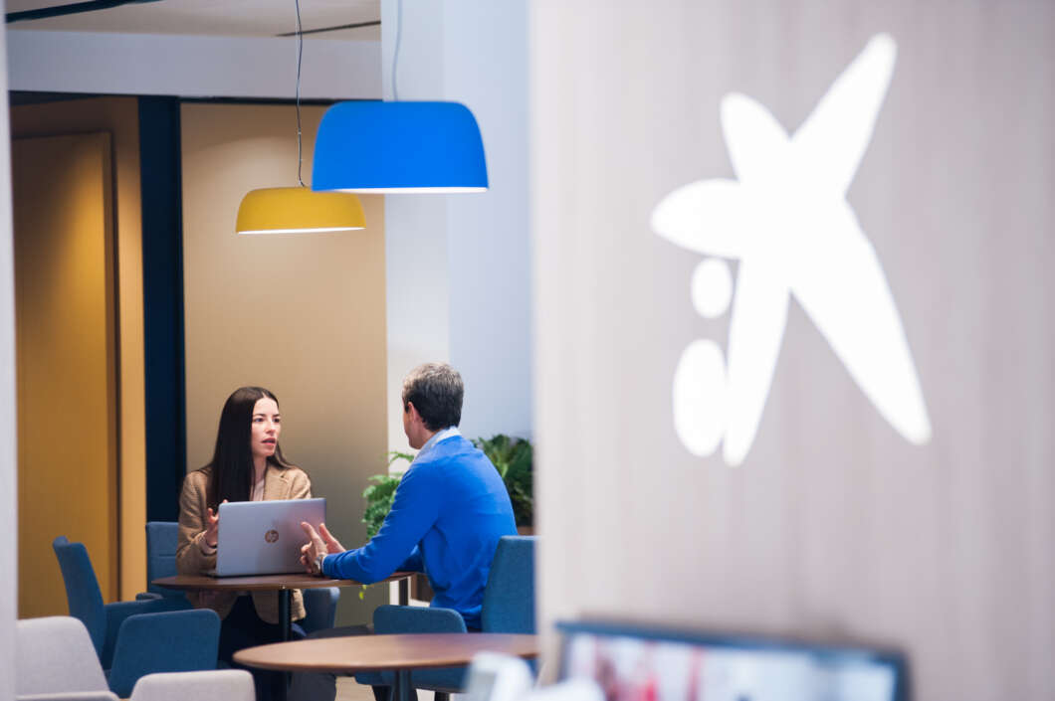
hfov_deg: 13.3
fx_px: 4539
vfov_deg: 8.8
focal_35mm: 155
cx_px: 528
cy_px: 350
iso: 1100
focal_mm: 155
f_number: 2.8
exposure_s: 1/160
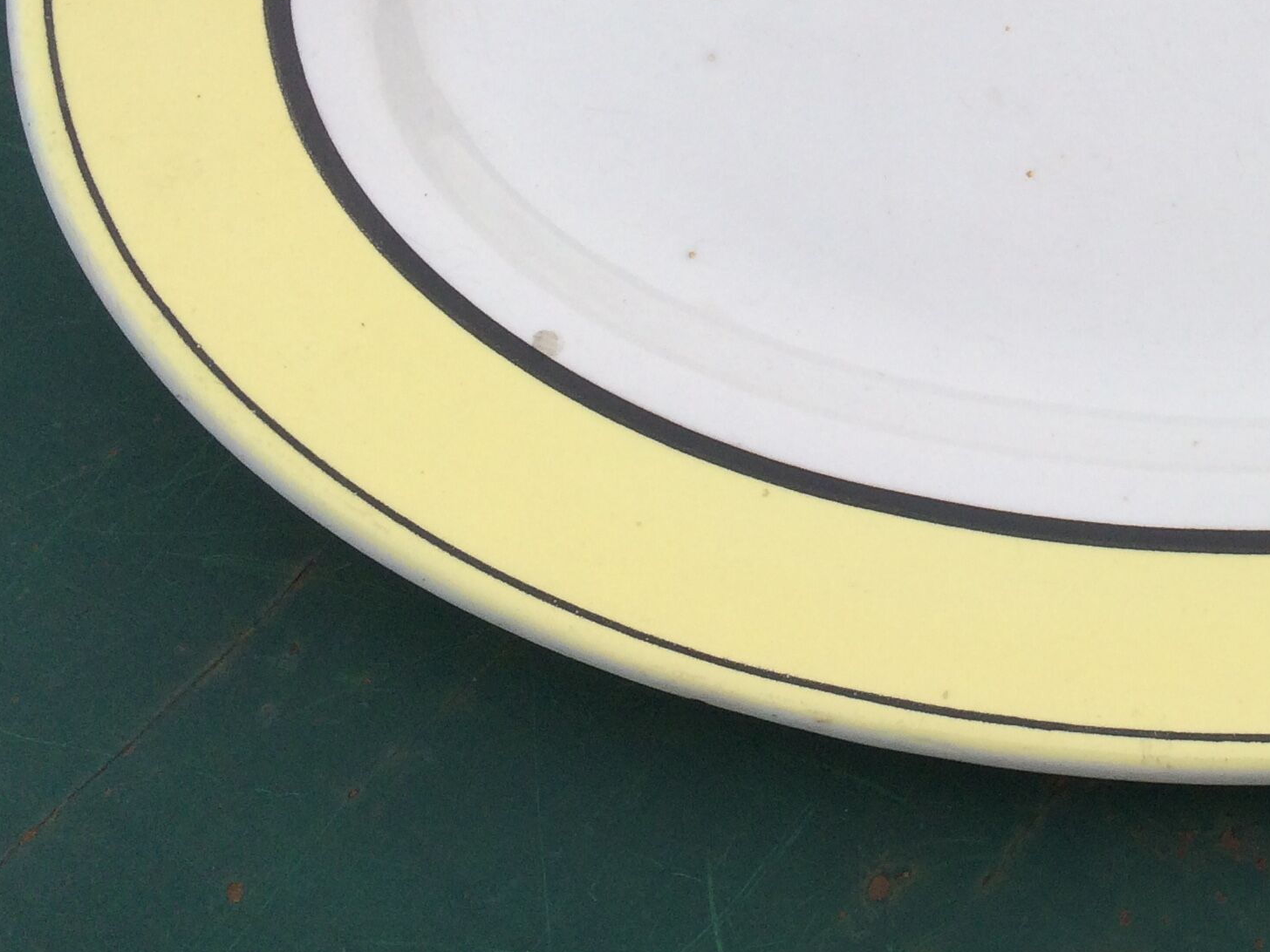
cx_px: 1280
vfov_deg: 21.7
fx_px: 2385
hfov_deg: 28.0
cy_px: -27
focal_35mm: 65
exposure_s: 1/1001
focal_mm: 4.15
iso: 32
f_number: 2.2
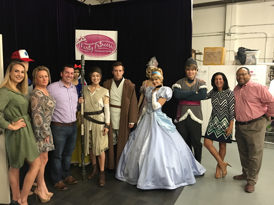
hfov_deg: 61.7
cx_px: 137
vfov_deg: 48.2
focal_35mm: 29
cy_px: 102
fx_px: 230
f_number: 2.2
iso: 80
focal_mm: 4.15
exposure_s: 1/4
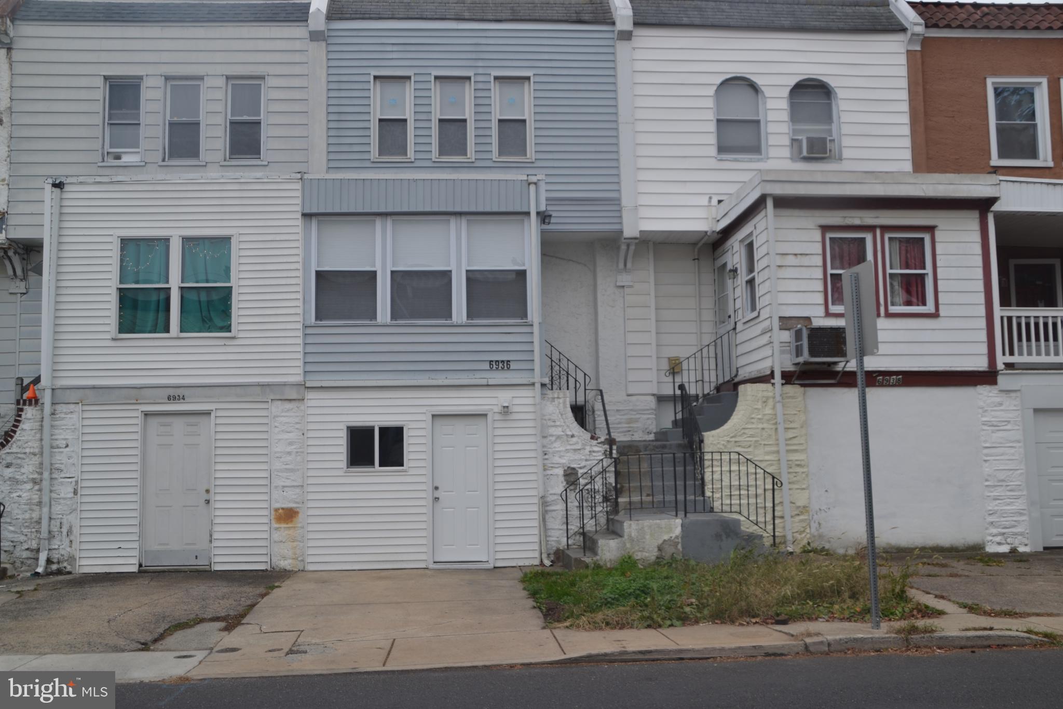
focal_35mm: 36
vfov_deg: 36.9
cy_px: 354
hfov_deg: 53.1
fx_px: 1063
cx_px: 532
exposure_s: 1/125
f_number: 5.6
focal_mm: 24
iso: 100
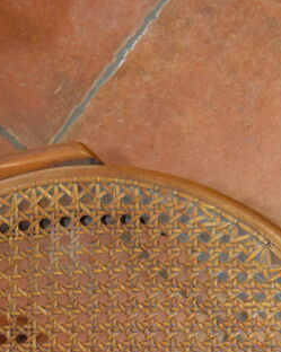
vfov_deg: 16.0
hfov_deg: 13.5
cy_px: 463
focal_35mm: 114
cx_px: 77
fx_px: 1187
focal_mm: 28
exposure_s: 1/60
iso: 1100
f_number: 4.5
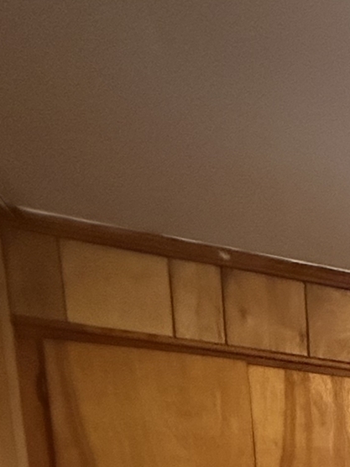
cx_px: 711
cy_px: 724
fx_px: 782
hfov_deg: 17.5
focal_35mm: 58
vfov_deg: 24.6
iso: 1250
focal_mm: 2.22
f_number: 2.2
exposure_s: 1/60
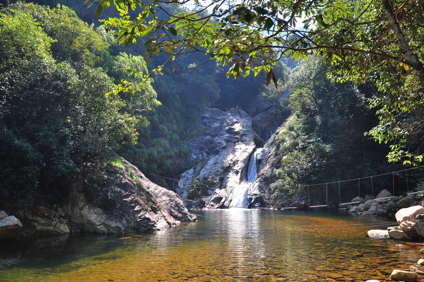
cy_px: 141
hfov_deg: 57.3
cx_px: 212
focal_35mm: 33
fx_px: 388
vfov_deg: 39.9
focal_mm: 22
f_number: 5.6
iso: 450
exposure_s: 1/800
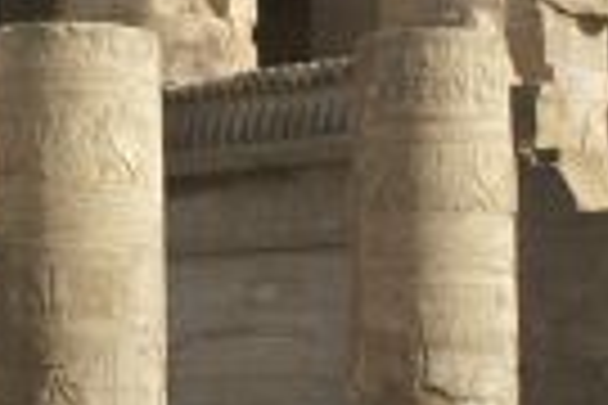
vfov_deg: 7.7
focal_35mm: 178
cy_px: 119
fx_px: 3006
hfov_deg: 11.4
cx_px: 5
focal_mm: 20
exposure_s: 1/80
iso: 100
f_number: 9
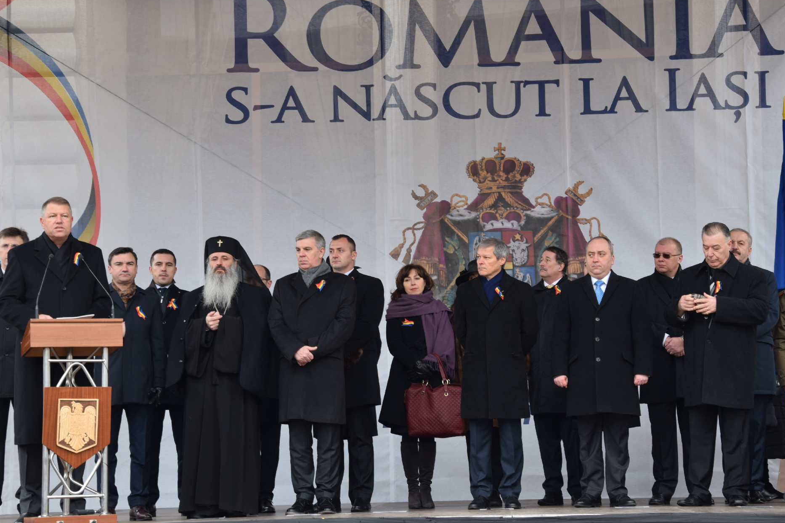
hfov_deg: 21.4
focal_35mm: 95
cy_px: 259
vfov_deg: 14.4
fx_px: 2071
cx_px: 451
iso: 160
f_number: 7.1
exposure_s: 1/50
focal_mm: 52
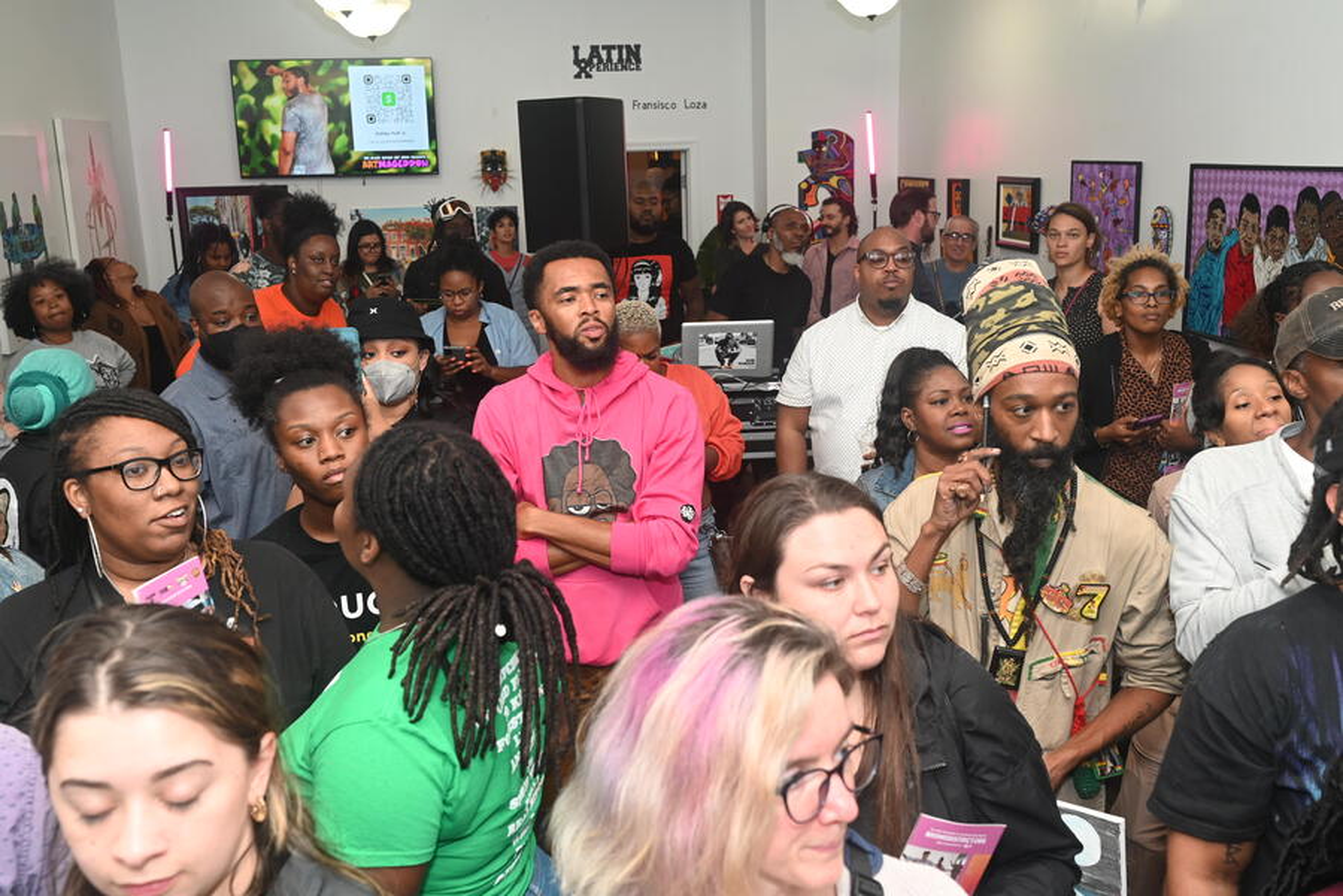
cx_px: 672
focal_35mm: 35
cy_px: 448
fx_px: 1306
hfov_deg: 54.4
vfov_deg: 37.9
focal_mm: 35
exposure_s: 1/60
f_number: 6.3
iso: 640
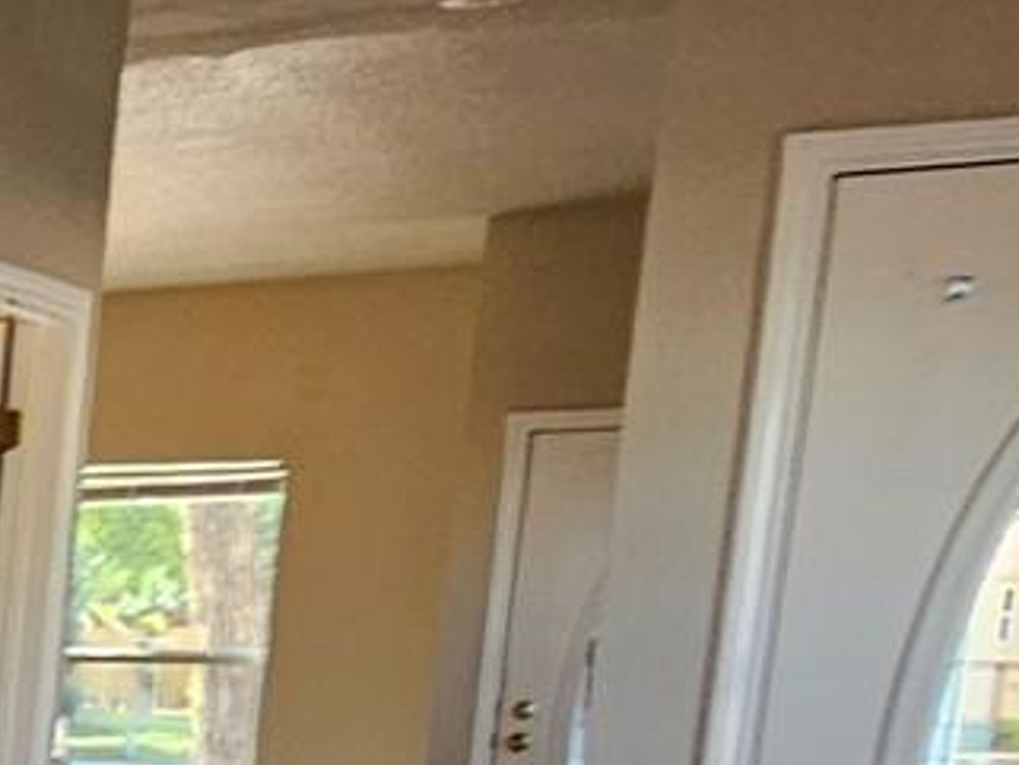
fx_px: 2444
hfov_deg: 15.7
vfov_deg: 16.4
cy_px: 1114
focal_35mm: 83
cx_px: -1270
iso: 125
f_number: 2.2
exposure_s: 1/60
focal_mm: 2.2
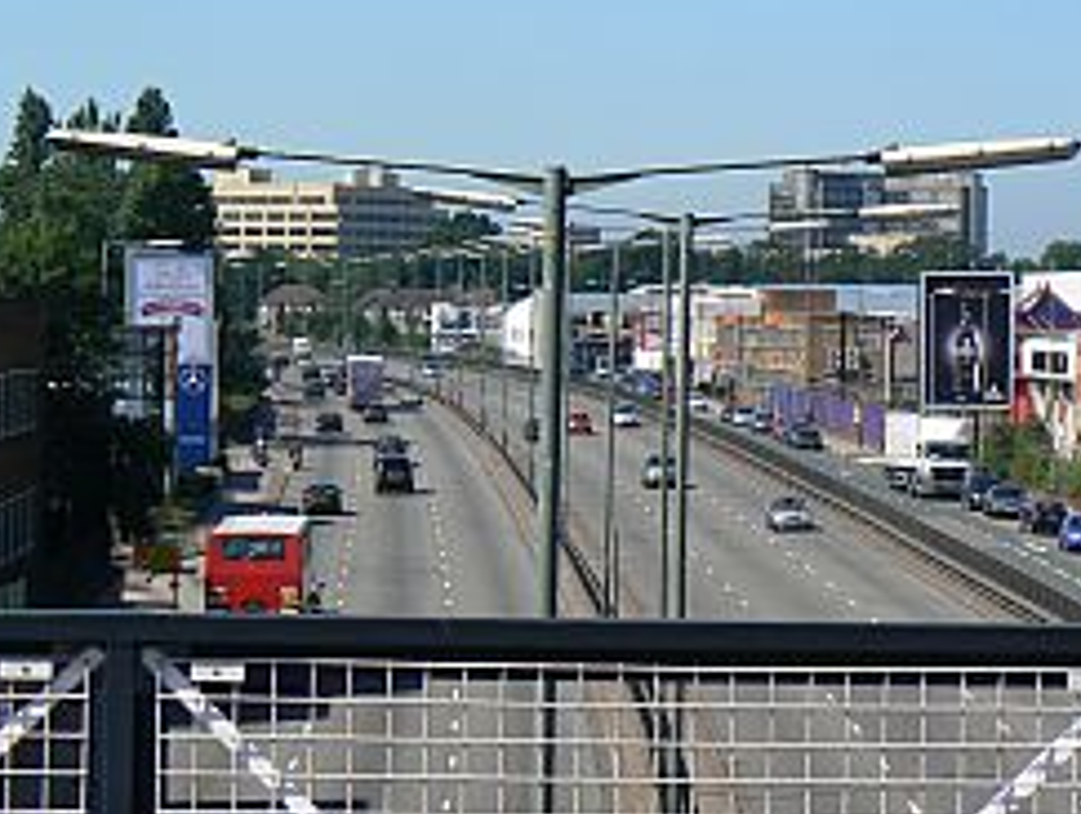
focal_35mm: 164
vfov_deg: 9.1
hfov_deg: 12.0
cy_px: 349
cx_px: 494
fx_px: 5129
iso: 80
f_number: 7.1
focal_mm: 19
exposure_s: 1/400
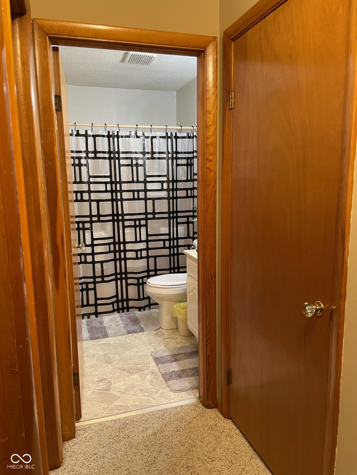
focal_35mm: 26
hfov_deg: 53.1
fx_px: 358
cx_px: 178
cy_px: 238
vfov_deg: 67.3
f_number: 1.6
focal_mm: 4.2
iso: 250
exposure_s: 1/60
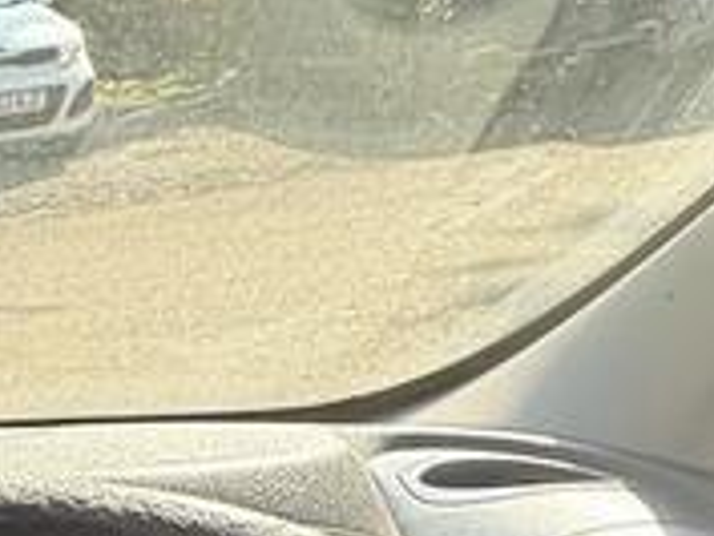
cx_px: -294
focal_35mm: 71
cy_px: 891
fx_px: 1465
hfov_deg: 23.2
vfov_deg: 17.7
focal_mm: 2.22
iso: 80
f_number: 2.2
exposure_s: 1/123
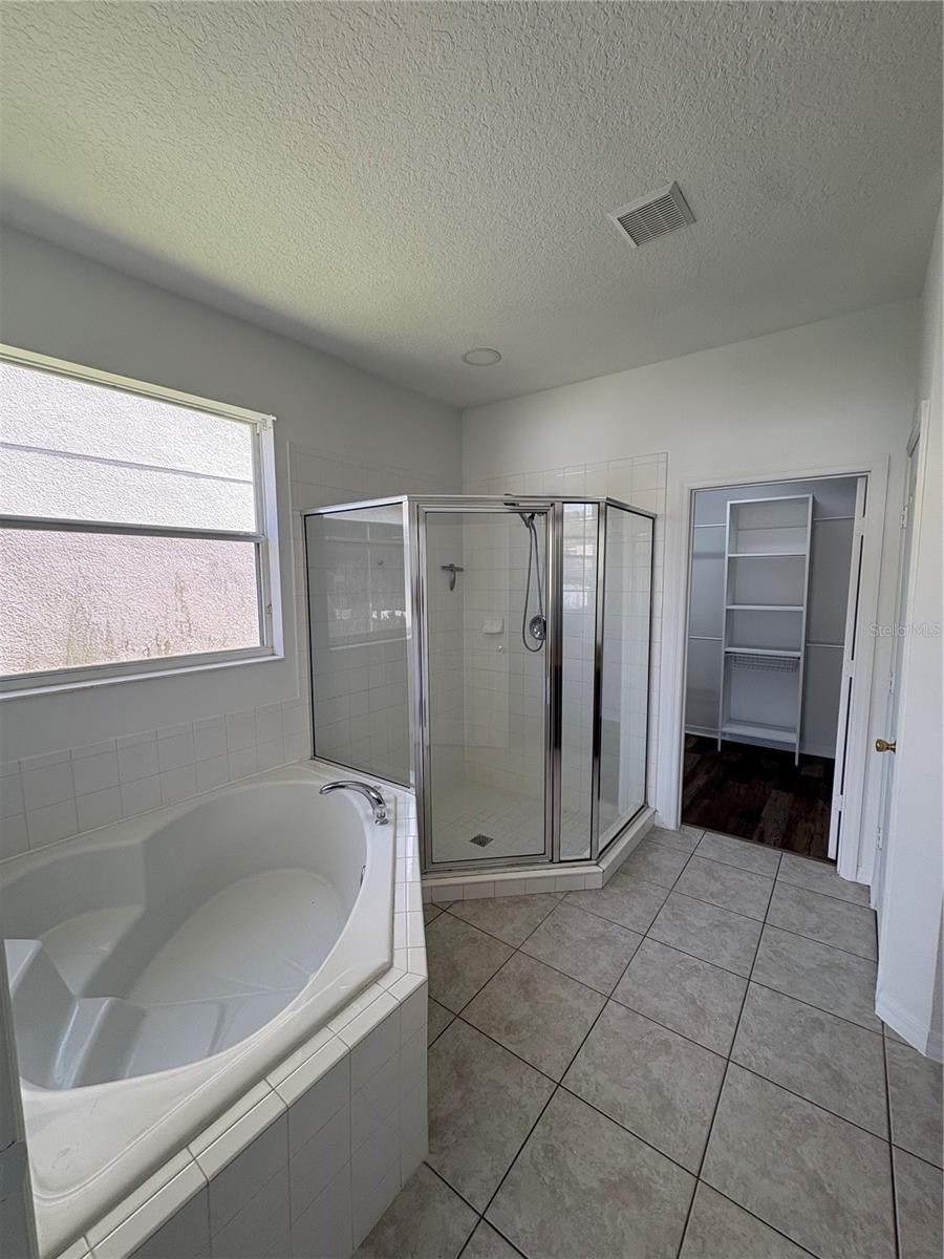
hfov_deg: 85.7
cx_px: 472
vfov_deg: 102.1
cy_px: 630
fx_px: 509
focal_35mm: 14
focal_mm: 2.22
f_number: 2.2
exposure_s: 1/120
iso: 80
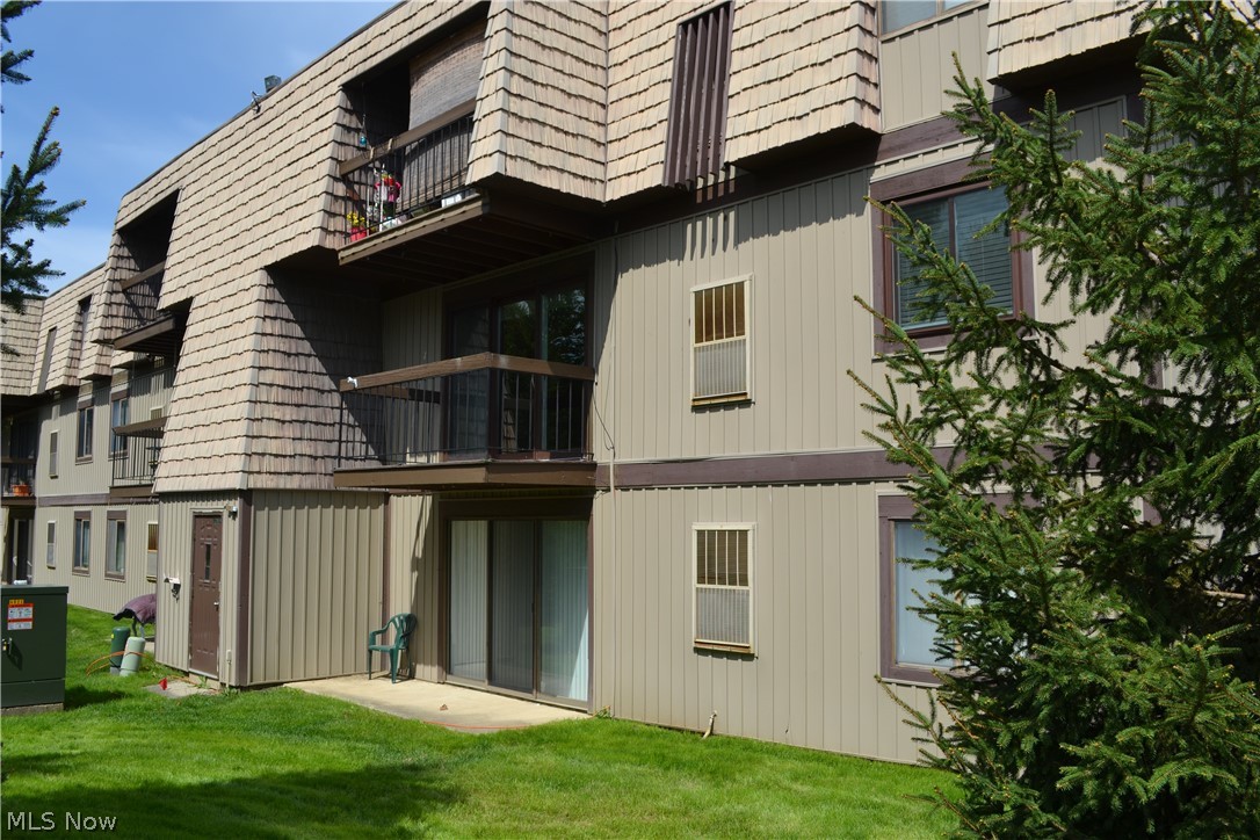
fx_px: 945
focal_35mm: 27
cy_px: 420
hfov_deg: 67.4
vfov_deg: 47.9
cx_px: 630
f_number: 9
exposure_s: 1/320
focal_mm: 18
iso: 100
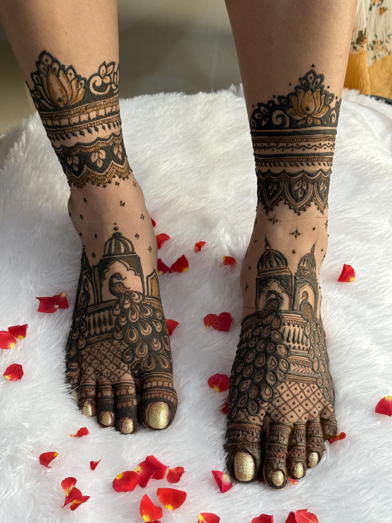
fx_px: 725
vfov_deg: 39.7
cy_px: 262
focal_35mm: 48
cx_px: 196
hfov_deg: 30.3
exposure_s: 1/100
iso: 64
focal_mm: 6.76
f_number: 1.78
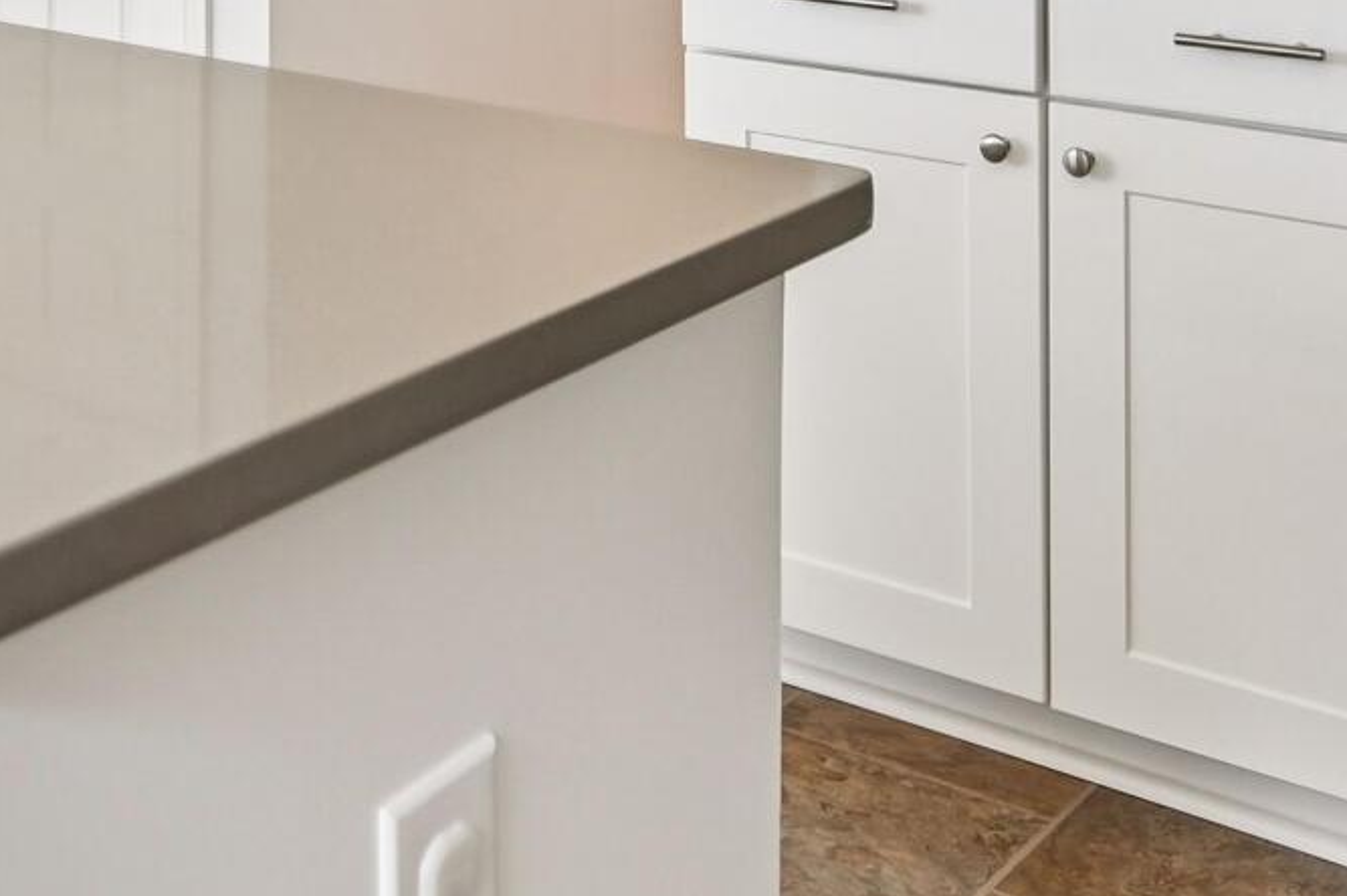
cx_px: 242
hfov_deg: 31.0
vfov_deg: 19.4
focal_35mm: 63
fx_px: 2356
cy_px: -363
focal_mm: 14
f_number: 4
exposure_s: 1/180
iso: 400
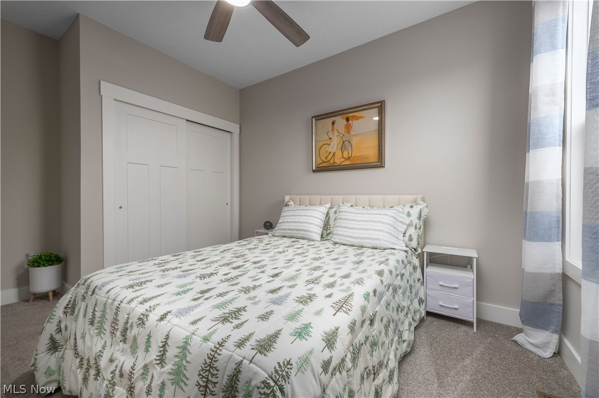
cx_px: 300
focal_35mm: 14
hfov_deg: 104.3
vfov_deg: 81.1
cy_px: 199
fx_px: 233
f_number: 9
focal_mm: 14
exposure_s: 1/60
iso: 200
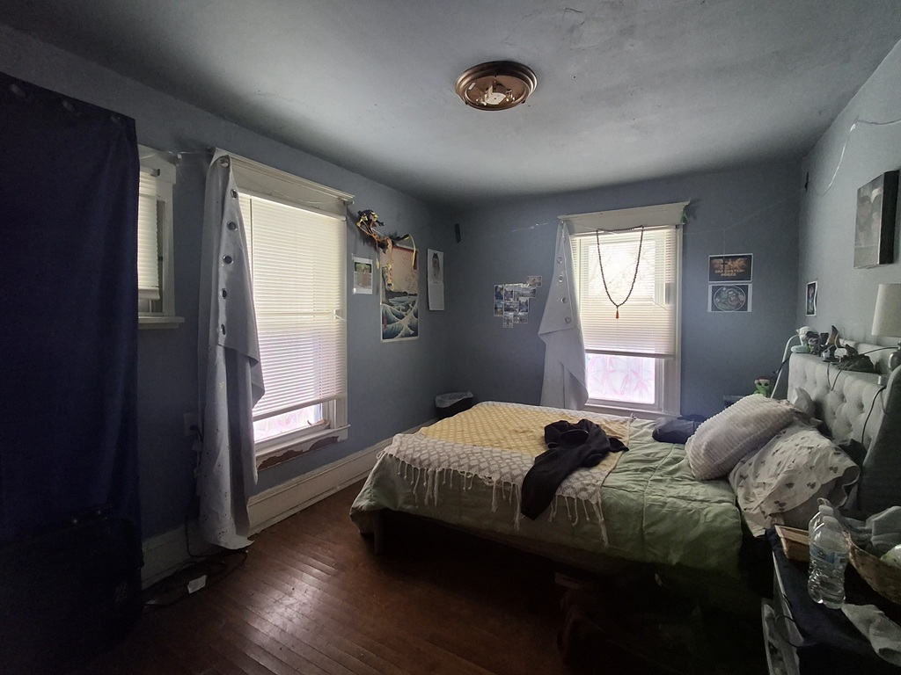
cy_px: 338
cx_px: 450
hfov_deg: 94.5
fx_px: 416
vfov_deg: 78.1
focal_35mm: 16
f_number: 2.2
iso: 200
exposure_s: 1/40
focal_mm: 1.64
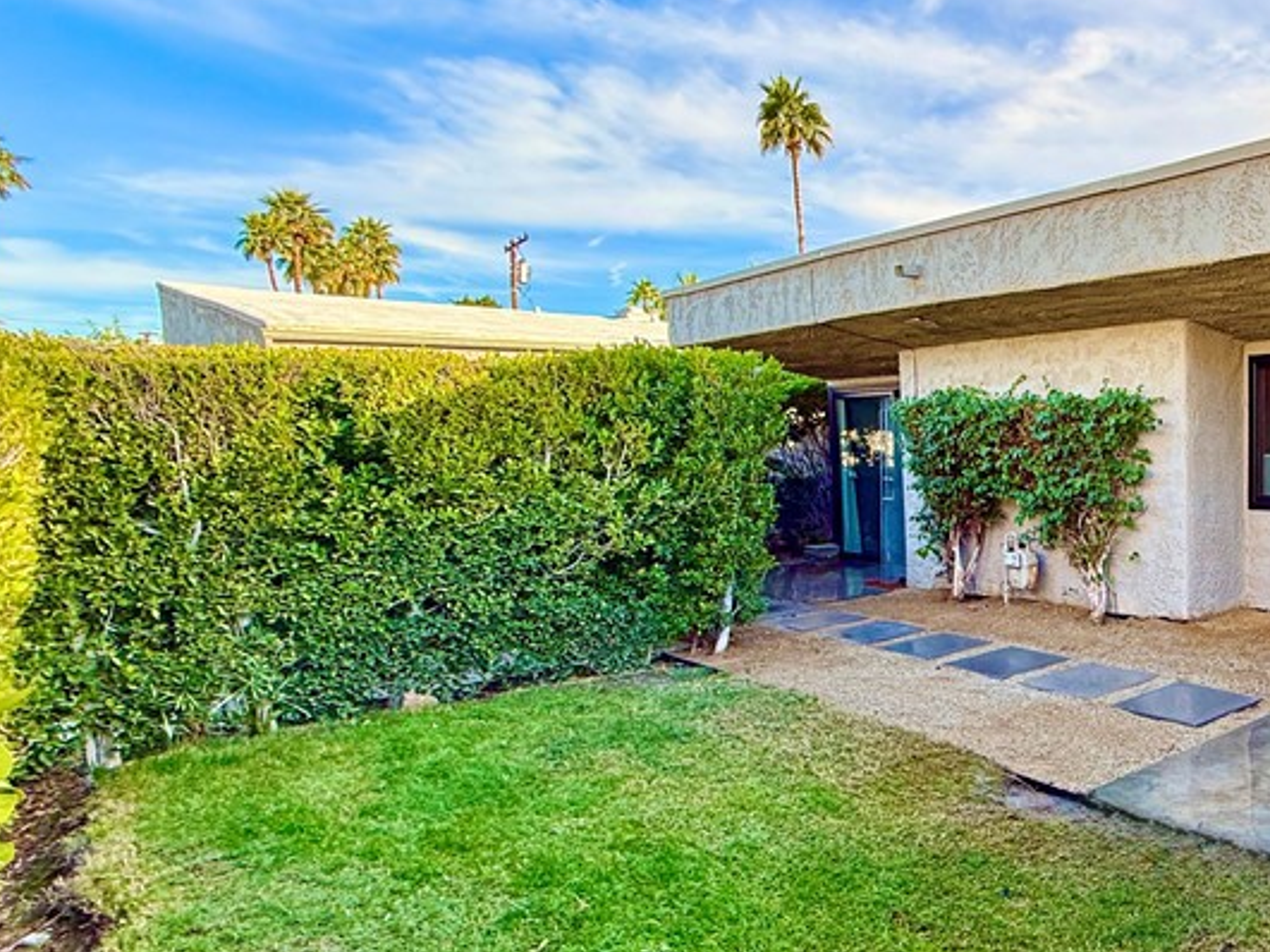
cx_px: 1162
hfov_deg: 55.8
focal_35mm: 27
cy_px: 536
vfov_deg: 51.2
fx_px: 990
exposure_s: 1/168
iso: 64
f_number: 2.2
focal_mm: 2.22
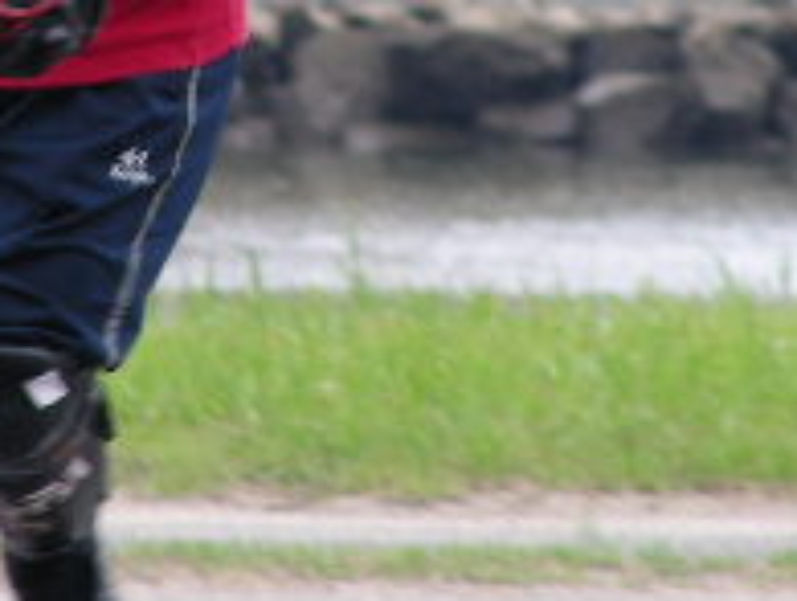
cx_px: 294
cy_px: 0
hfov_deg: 2.0
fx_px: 23343
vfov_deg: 1.5
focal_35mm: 1012
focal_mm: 51.6
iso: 50
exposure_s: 1/98
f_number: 3.5
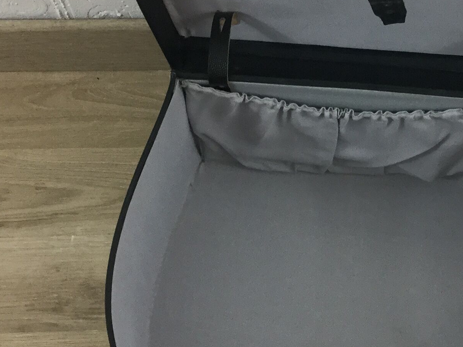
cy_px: 152
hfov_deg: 23.0
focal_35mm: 84
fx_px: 1123
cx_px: 365
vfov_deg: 17.6
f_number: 2.4
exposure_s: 1/33
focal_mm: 3.3
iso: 80
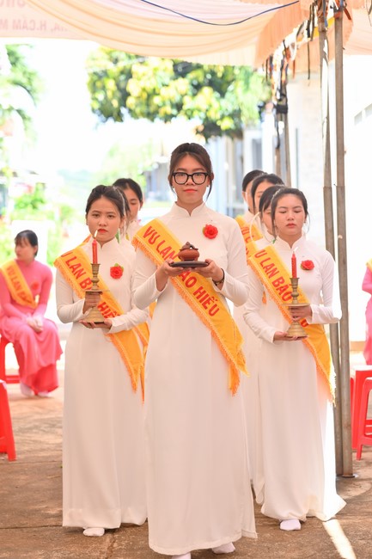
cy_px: 280
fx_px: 1861
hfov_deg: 11.4
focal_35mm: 120
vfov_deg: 17.1
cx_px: 186
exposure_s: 1/125
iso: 250
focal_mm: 120
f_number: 5
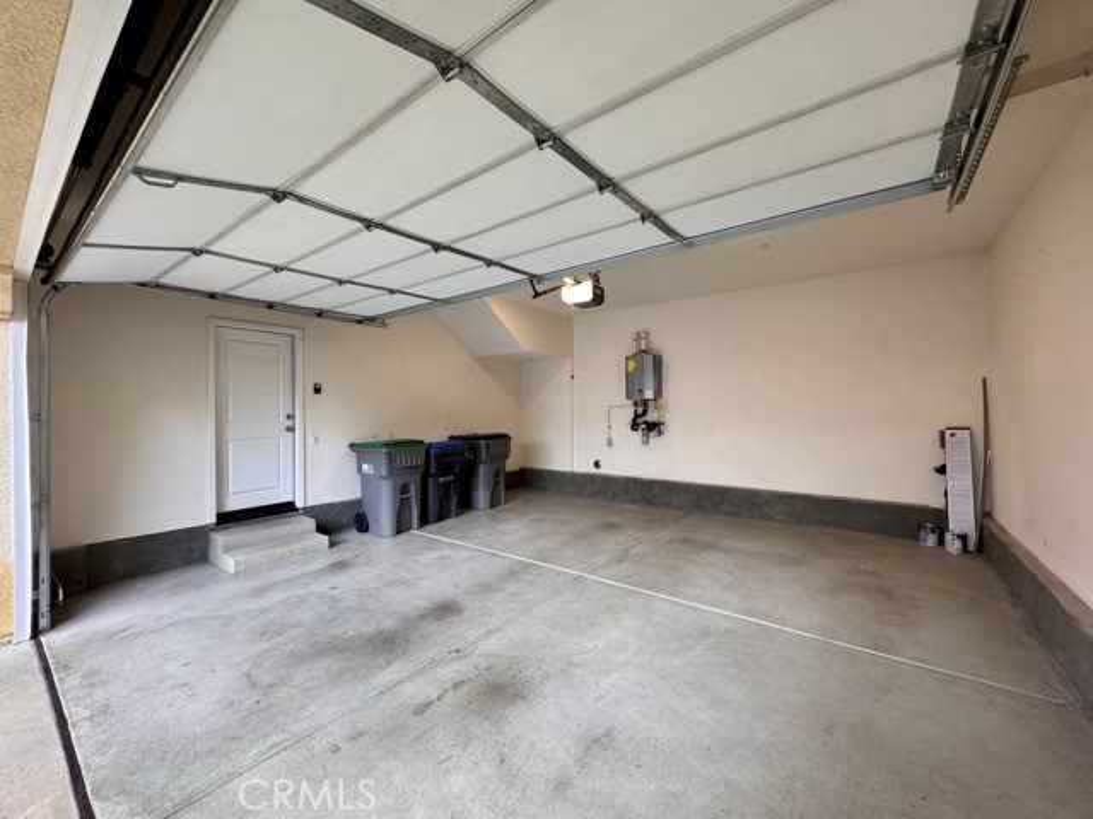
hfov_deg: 102.1
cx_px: 546
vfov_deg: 85.7
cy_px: 410
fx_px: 442
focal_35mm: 14
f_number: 2.2
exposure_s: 1/120
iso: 250
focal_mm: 2.22
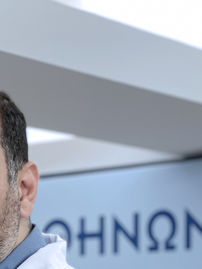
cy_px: 357
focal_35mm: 153
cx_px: -41
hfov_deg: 9.6
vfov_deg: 12.5
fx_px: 1190
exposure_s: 1/100
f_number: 2
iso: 50
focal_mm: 6
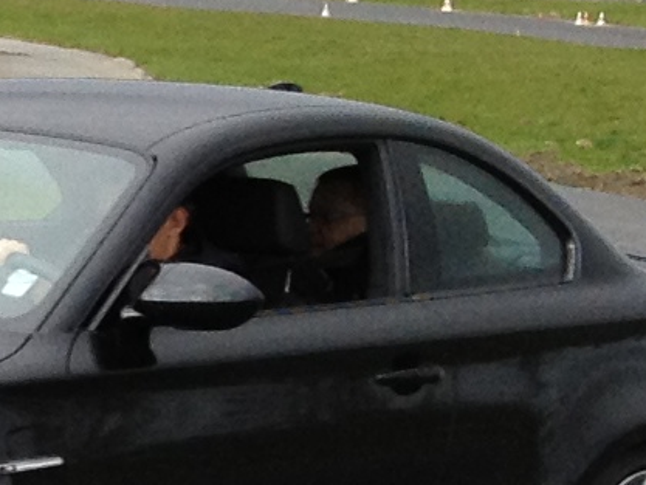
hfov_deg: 6.5
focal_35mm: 274
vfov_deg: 5.4
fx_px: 5115
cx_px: -1439
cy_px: 336
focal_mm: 4.28
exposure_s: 1/951
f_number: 2.4
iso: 64
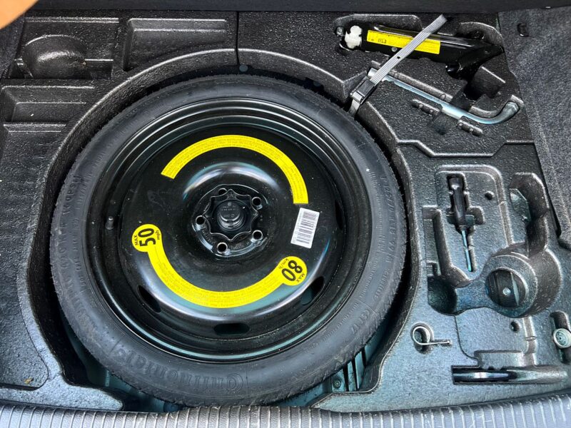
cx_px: 286
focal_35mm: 26
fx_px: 429
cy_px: 214
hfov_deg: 67.3
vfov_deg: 53.1
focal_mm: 5.7
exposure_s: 1/121
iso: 80
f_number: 1.5
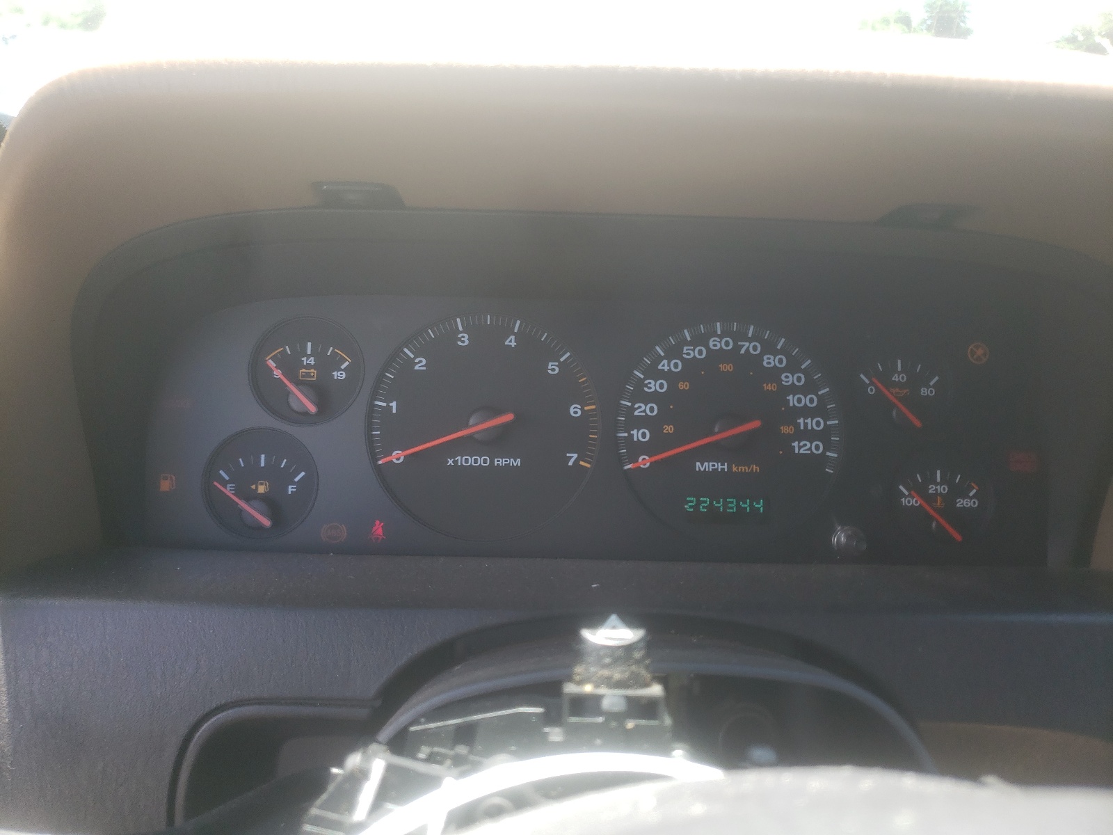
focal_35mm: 26
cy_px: 418
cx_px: 556
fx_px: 836
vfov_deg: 53.1
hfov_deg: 67.3
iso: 50
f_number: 1.5
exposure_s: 1/256
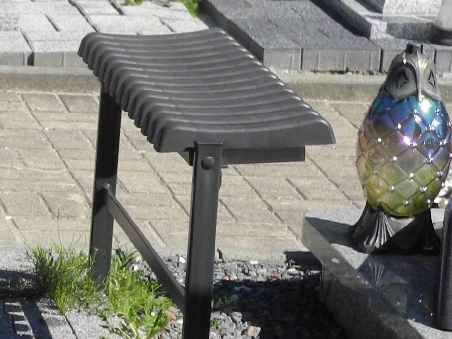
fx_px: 2832
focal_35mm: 217
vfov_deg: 6.8
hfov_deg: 8.7
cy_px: 271
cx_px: -366
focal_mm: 11.8
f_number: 3.5
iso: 100
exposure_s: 1/800
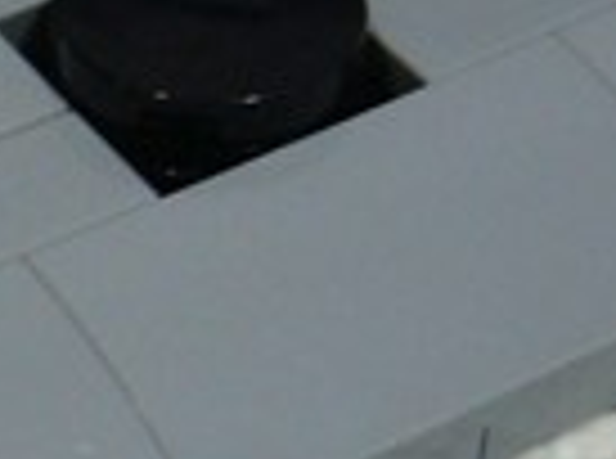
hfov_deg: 11.9
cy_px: 176
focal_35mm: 164
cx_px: -36
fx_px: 2911
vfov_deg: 9.0
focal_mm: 5.8
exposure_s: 1/13
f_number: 2.8
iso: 200
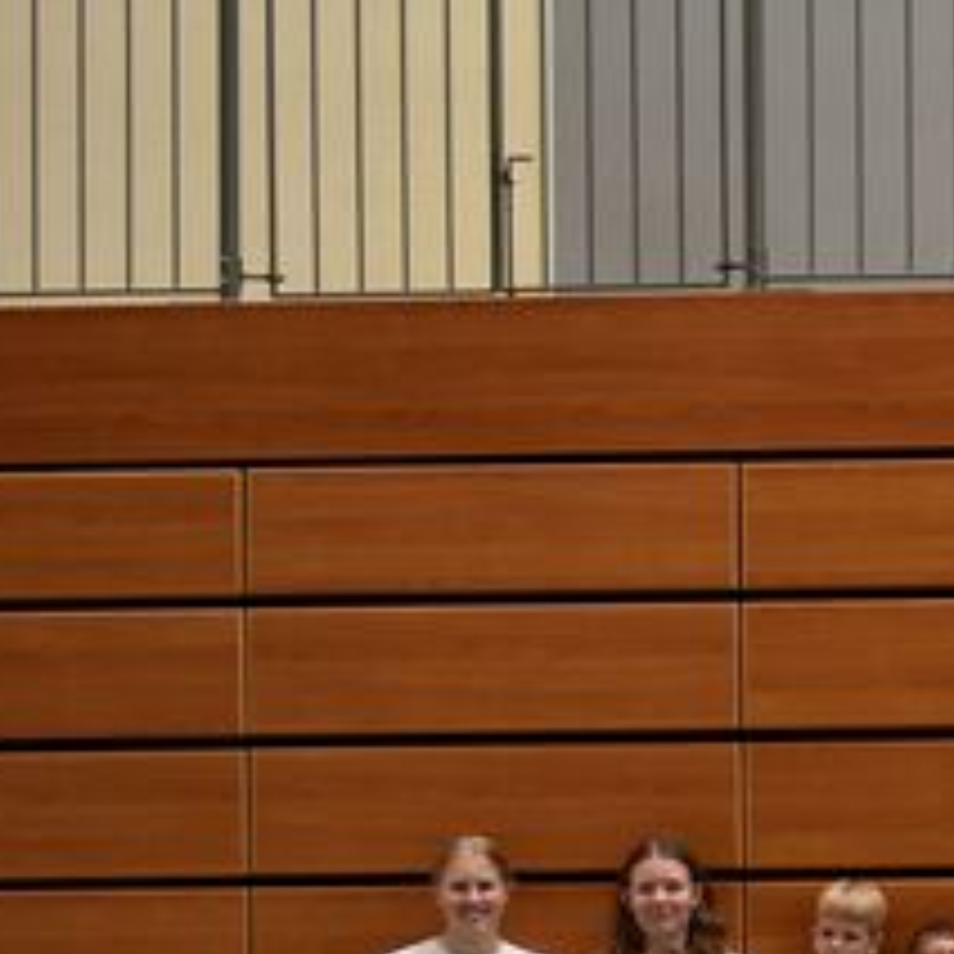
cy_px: 999
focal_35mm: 116
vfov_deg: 14.7
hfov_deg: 13.8
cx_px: 1564
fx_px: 3617
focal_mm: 26
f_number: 5
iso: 400
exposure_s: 1/100
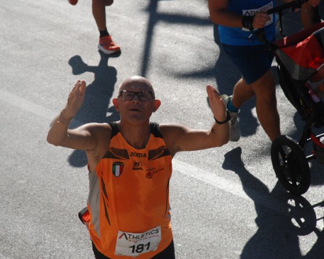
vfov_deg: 7.6
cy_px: 130
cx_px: 139
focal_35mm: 203
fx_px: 1947
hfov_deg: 9.5
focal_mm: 120
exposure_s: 1/2000
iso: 1000
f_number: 8
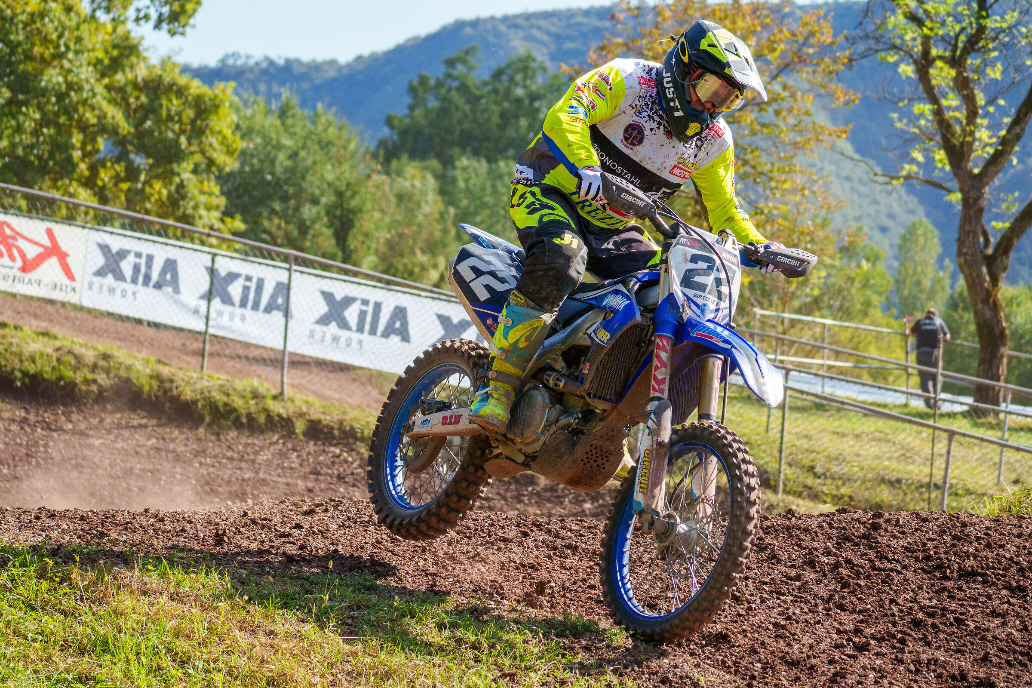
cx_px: 516
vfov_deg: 9.2
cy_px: 344
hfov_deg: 13.8
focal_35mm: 148
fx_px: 4257
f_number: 5.6
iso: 1250
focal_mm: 99
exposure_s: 1/2000
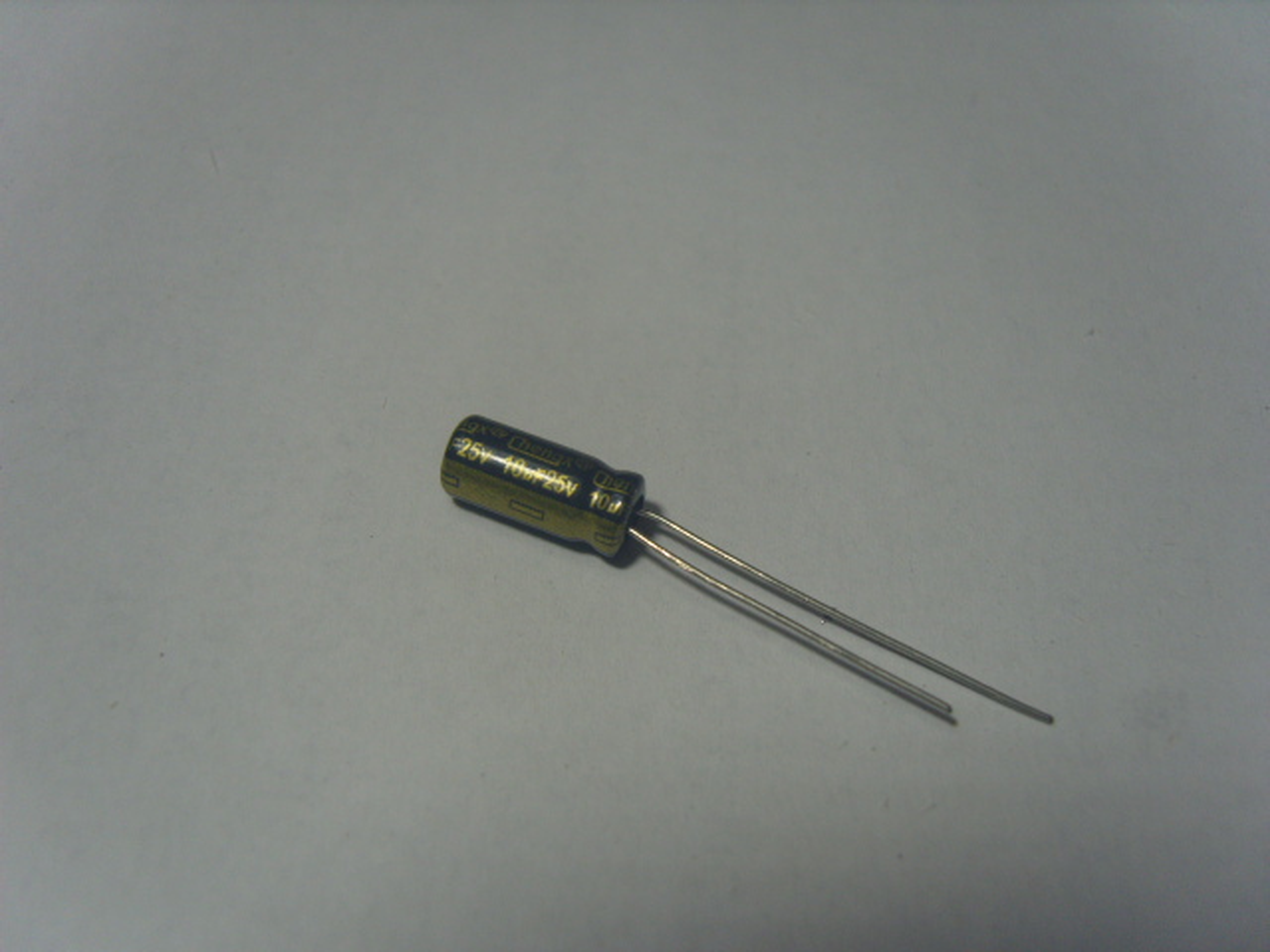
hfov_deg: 52.6
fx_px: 1284
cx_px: 635
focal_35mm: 35
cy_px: 476
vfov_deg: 40.7
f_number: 2.8
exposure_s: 1/180
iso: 80
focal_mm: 7.4
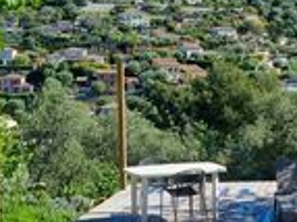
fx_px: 934
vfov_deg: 13.6
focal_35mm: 109
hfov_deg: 17.6
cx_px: 301
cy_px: 131
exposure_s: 1/2448
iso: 50
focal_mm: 5.4
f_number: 1.8
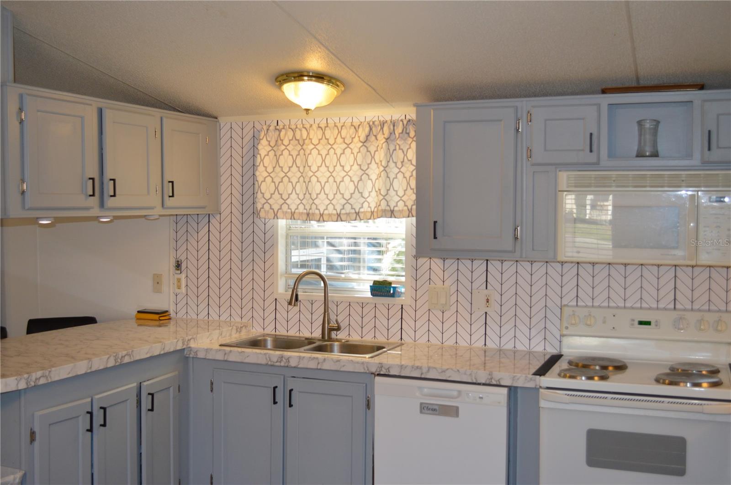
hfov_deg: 49.6
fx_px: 791
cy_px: 242
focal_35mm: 39
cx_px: 366
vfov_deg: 34.1
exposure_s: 1/60
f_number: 4.2
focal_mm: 26
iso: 400
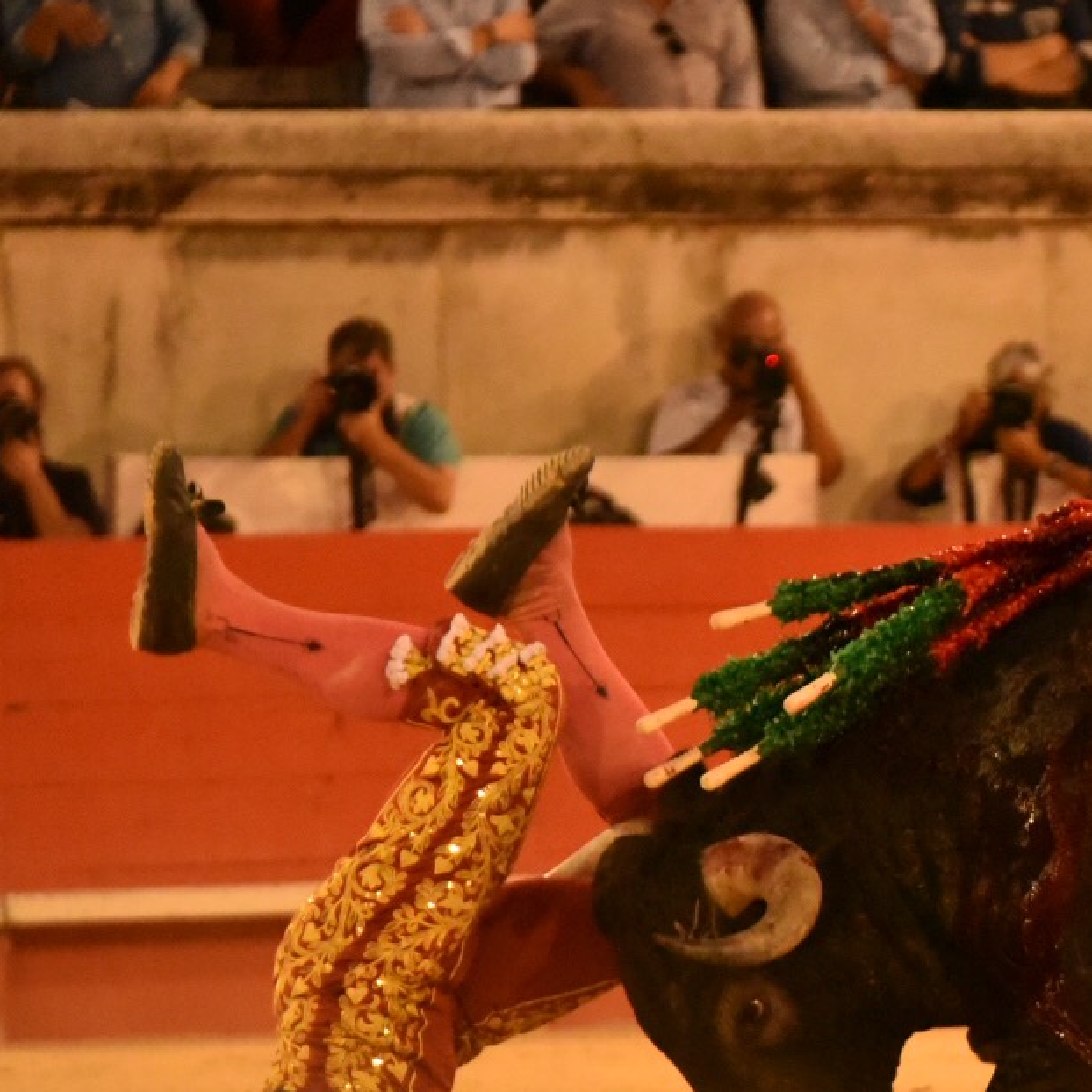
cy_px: 804
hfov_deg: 3.9
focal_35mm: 443
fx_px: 15811
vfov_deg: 4.0
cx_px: 1157
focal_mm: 200
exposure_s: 1/500
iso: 12800
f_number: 5.6
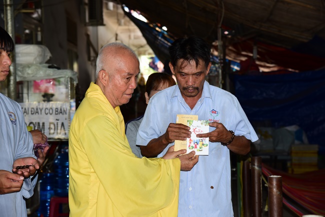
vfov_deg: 16.7
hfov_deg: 24.8
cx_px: 162
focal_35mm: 82
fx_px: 741
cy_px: 108
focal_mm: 82
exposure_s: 1/125
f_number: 5.6
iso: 800
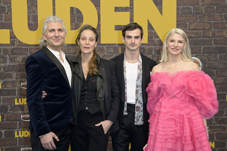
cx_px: 114
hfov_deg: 36.3
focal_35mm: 55
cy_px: 76
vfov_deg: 24.6
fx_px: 347
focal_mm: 55
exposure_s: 1/200
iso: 500
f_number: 5.6
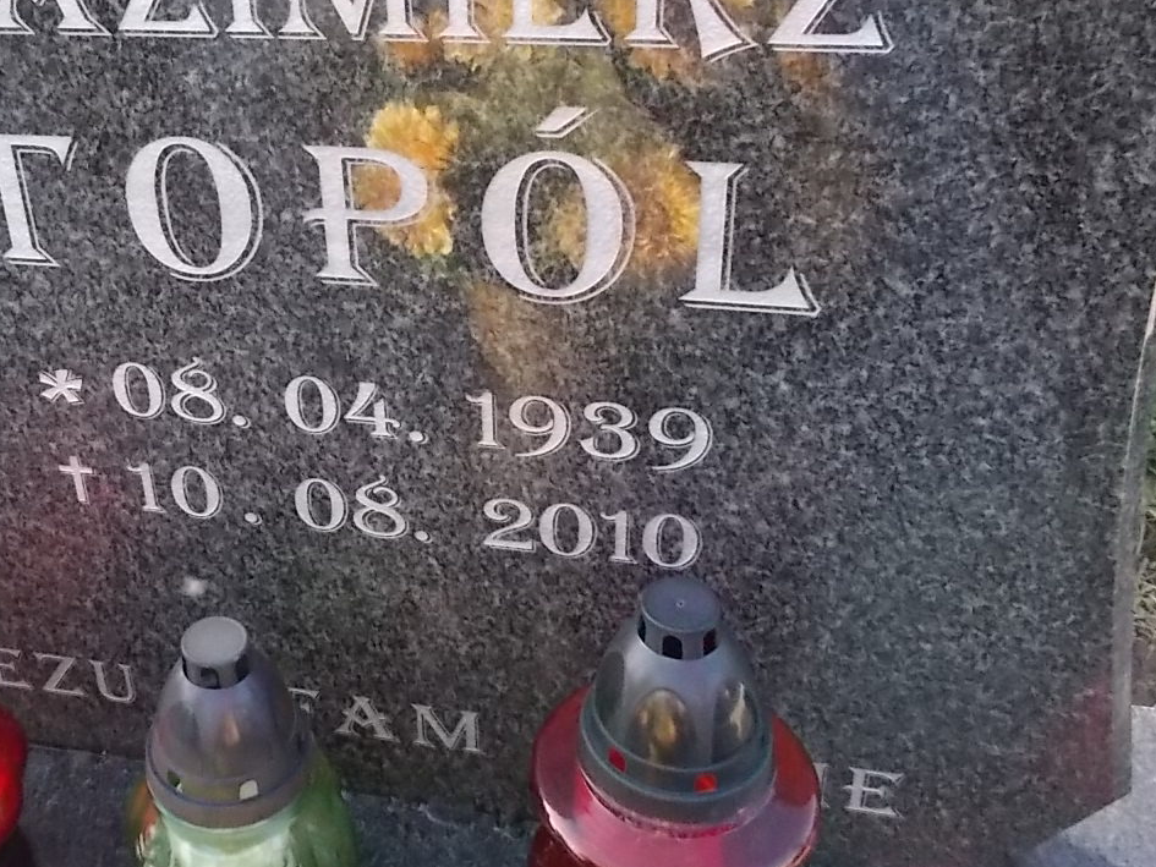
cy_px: 249
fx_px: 1470
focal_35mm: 44
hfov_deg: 41.8
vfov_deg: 32.4
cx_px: 302
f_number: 3.2
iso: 400
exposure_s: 1/250
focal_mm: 4.6
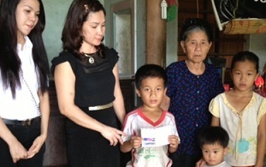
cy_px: 121
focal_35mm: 61
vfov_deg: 21.2
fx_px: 443
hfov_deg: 33.1
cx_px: 181
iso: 125
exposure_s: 1/20
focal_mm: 4.28
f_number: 2.4
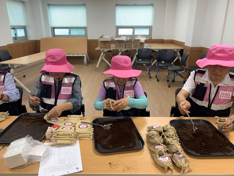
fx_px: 176
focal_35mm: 26
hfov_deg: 67.3
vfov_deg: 53.1
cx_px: 117
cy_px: 88
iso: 50
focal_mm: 4.25
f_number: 1.8
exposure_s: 1/60
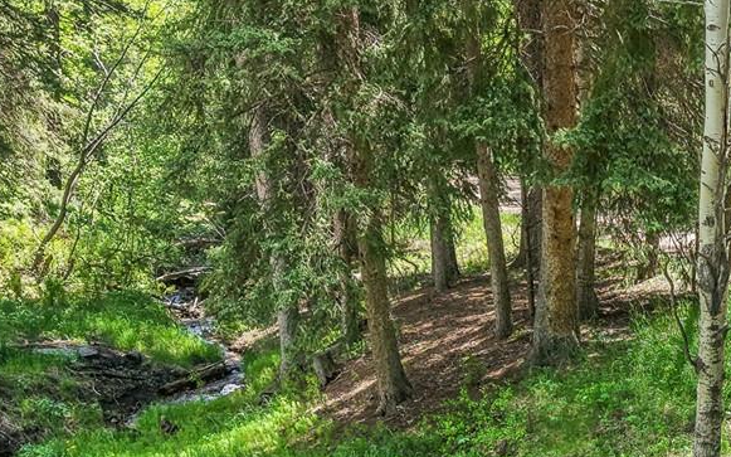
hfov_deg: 27.1
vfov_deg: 17.8
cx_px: 789
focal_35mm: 70
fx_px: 1394
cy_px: 531
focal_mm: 8.67
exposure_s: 1/1250
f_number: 1.8
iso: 210
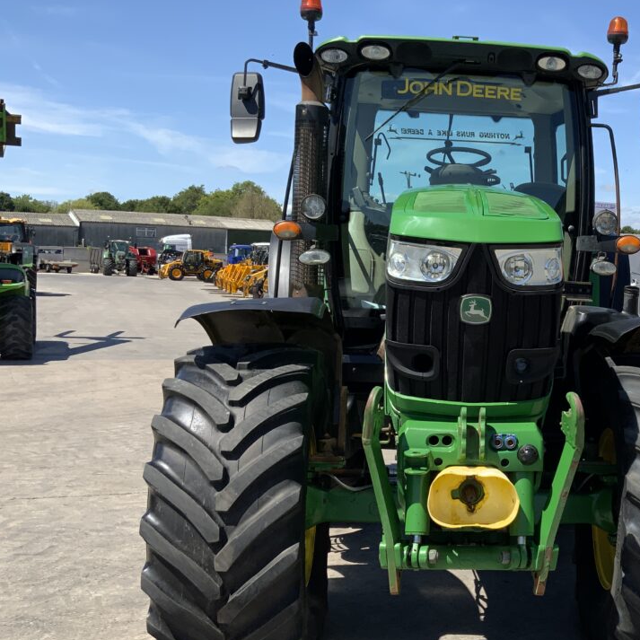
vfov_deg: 36.8
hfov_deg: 35.5
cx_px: 517
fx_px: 962
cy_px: 350
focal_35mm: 46
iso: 16
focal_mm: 3
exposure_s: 1/1577
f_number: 1.8
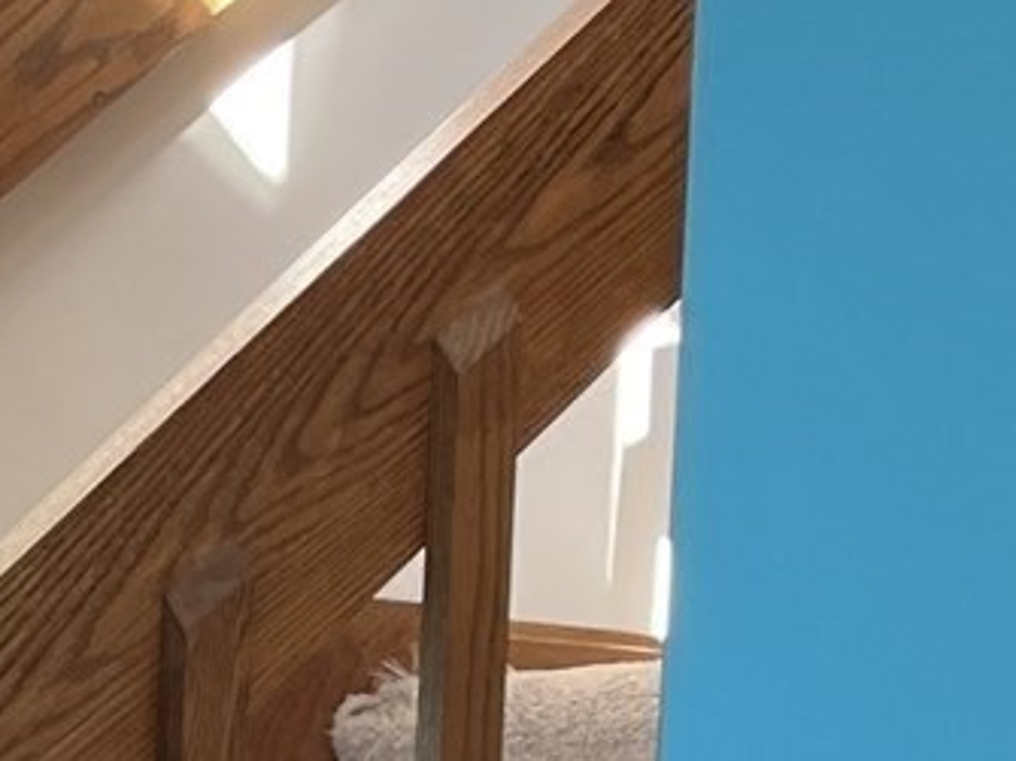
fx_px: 4665
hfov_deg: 11.8
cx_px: -591
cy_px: 1516
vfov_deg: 8.8
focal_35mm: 159
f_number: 1.6
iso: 64
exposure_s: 1/122
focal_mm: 5.1
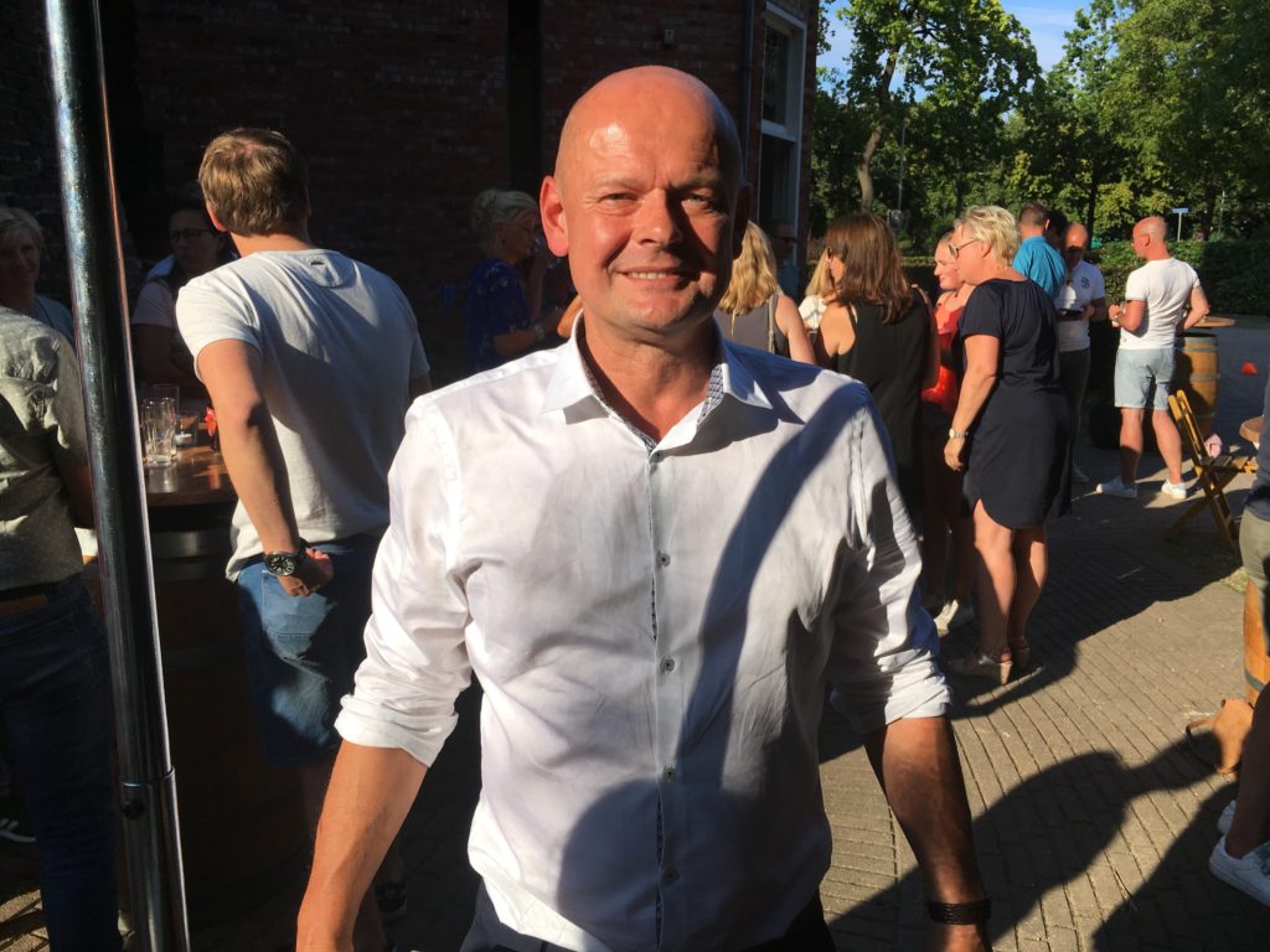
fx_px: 1064
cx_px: 635
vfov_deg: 48.2
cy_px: 476
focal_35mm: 29
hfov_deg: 61.7
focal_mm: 4.15
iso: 25
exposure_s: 1/1282
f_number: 2.2
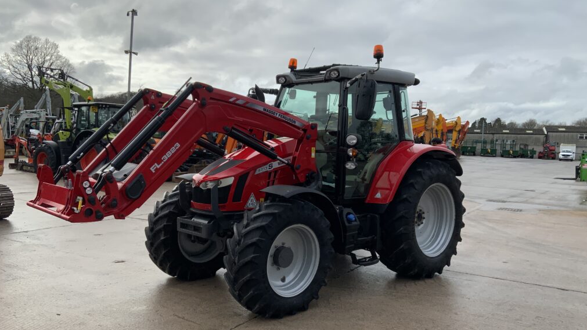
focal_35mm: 32
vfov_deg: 36.7
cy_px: 174
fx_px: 498
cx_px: 293
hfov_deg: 61.0
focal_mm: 3
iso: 16
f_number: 1.8
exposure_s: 1/1786
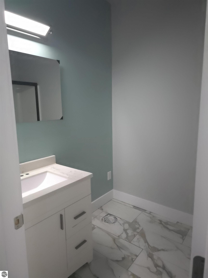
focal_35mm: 23
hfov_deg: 58.9
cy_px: 139
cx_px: 104
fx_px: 184
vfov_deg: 73.9
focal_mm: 6.3
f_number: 1.7
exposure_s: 1/909
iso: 3200
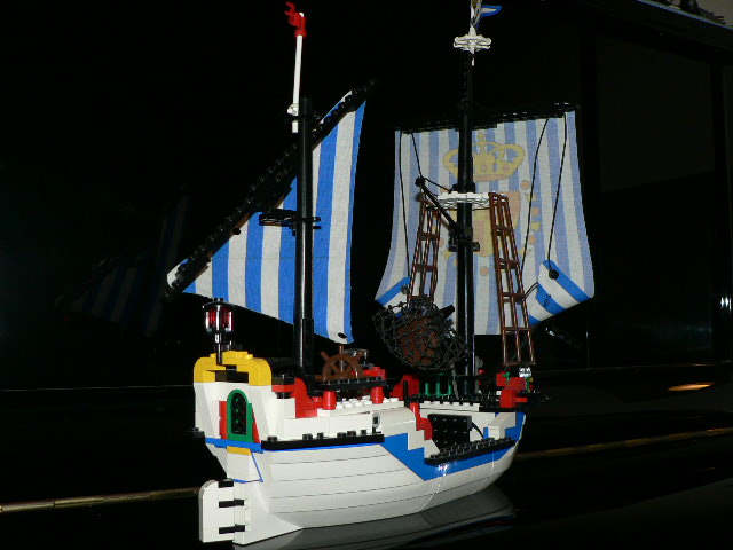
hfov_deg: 51.4
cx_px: 366
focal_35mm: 36
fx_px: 762
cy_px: 275
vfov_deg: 39.7
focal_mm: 6
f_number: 2.8
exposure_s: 1/60
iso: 100
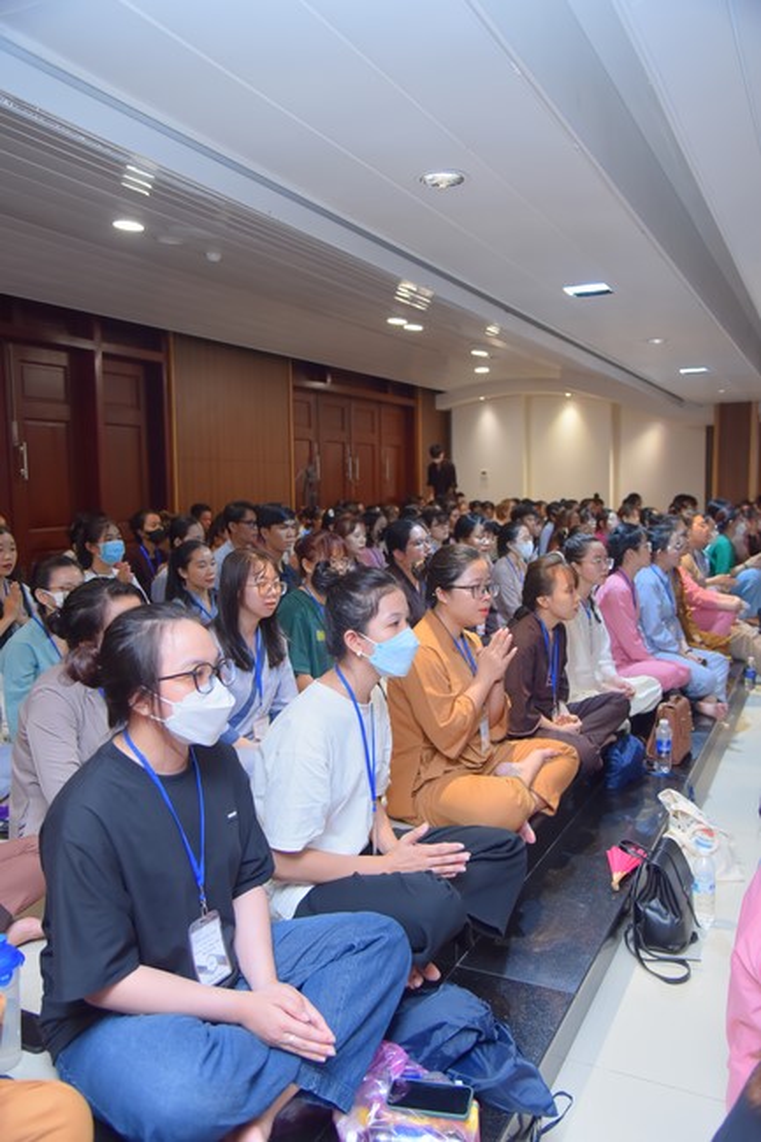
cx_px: 380
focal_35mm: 30
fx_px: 952
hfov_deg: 43.6
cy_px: 571
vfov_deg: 61.9
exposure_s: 1/125
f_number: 4
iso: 800
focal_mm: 30
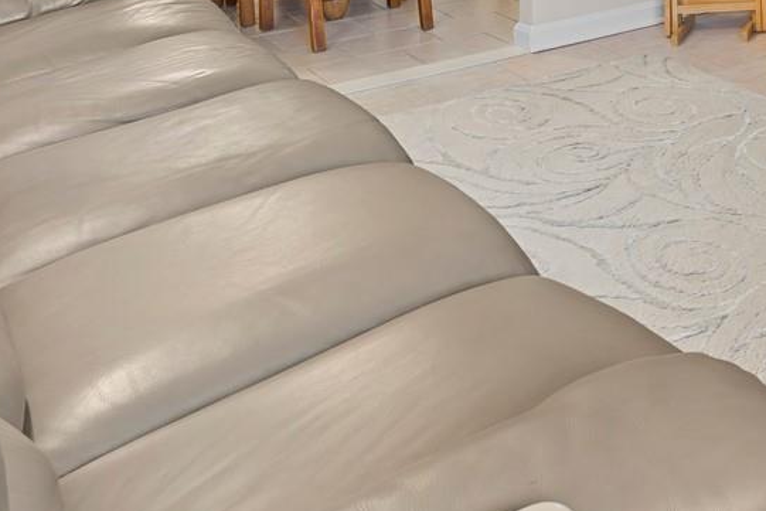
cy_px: -270
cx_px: 1052
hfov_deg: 28.8
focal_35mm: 53
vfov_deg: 21.2
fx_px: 1128
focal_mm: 14
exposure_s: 1.3
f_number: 10
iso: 250
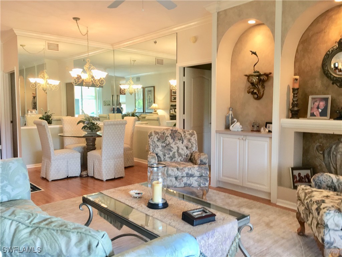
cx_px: 171
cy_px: 128
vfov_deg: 48.2
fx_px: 287
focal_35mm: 29
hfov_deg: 61.7
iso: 80
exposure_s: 1/30
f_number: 2.2
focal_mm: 4.15
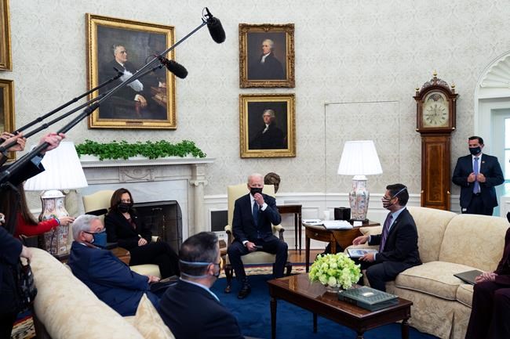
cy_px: 170
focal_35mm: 33
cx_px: 255
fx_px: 467
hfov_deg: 57.2
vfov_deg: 39.9
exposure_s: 1/640
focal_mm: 33
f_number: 2.8
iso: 2000
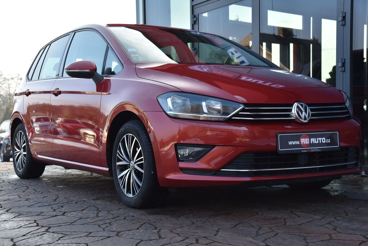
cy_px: 123
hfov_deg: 36.2
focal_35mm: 55
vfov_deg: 24.7
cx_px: 184
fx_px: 563
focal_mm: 55
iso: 500
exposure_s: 1/250
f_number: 8
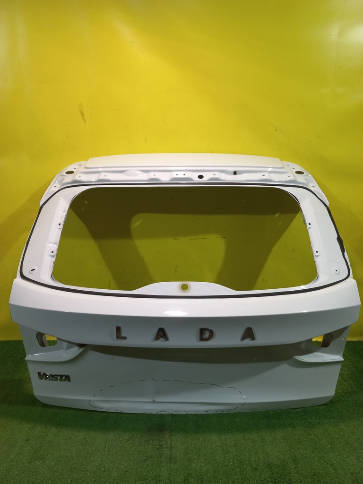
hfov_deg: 54.9
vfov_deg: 69.4
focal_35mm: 25
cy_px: 242
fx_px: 350
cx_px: 182
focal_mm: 4.6
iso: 100
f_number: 1.8
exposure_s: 1/50
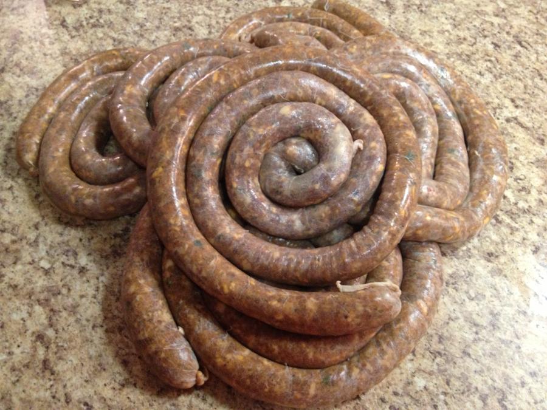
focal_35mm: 35
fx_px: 553
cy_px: 205
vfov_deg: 40.7
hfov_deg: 52.6
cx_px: 274
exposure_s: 1/20
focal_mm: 4.28
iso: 320
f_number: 2.4
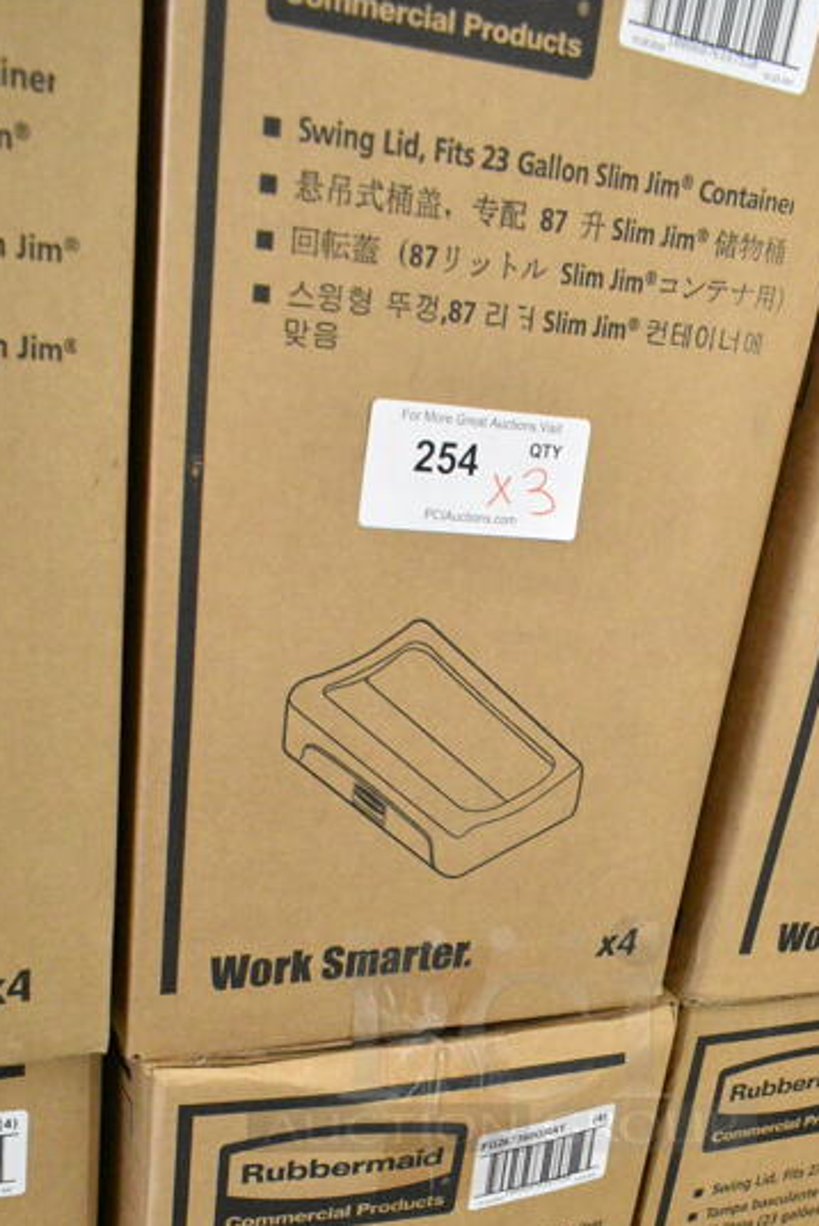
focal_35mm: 46
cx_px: 503
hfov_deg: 29.2
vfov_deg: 40.4
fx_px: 1568
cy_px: 1033
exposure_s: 1/125
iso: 6400
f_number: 5.6
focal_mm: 18
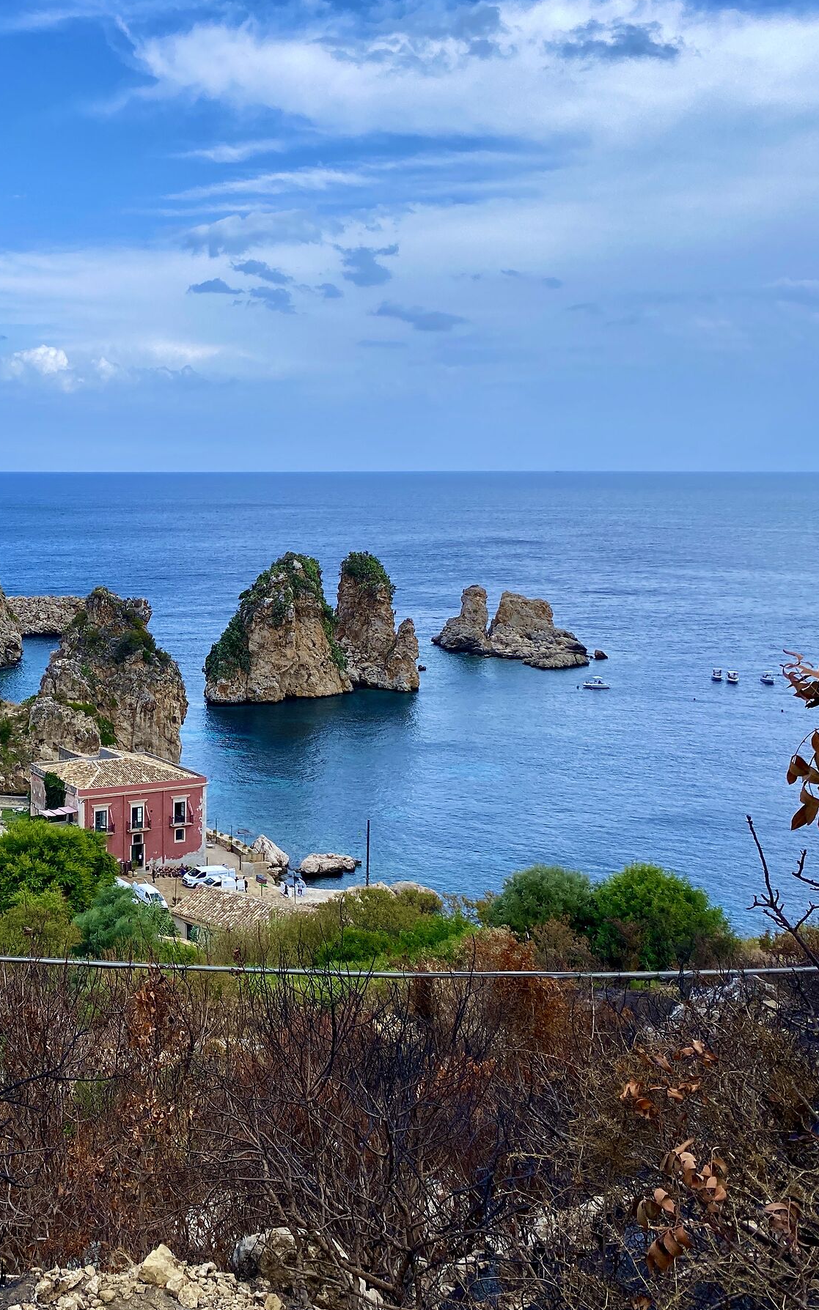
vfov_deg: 52.8
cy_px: 655
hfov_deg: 32.8
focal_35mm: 37
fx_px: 1322
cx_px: 97
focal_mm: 4.25
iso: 32
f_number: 1.8
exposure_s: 1/1866
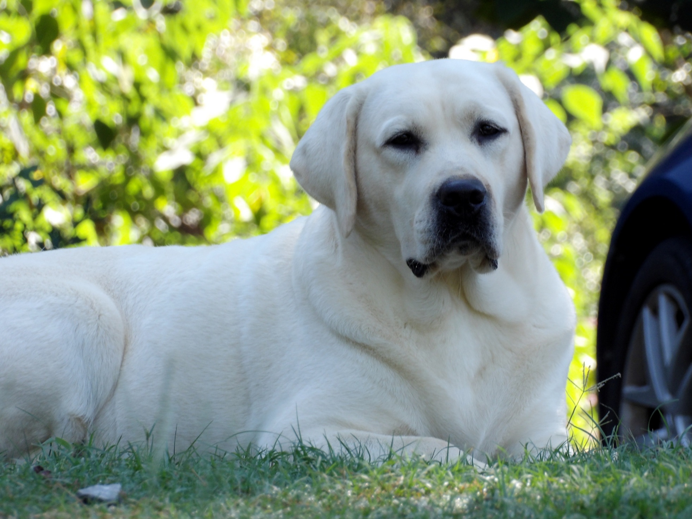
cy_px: 260
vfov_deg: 4.1
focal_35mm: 363
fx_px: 7257
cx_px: 346
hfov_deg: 5.5
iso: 127
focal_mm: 65.2
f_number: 4.8
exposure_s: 1/100
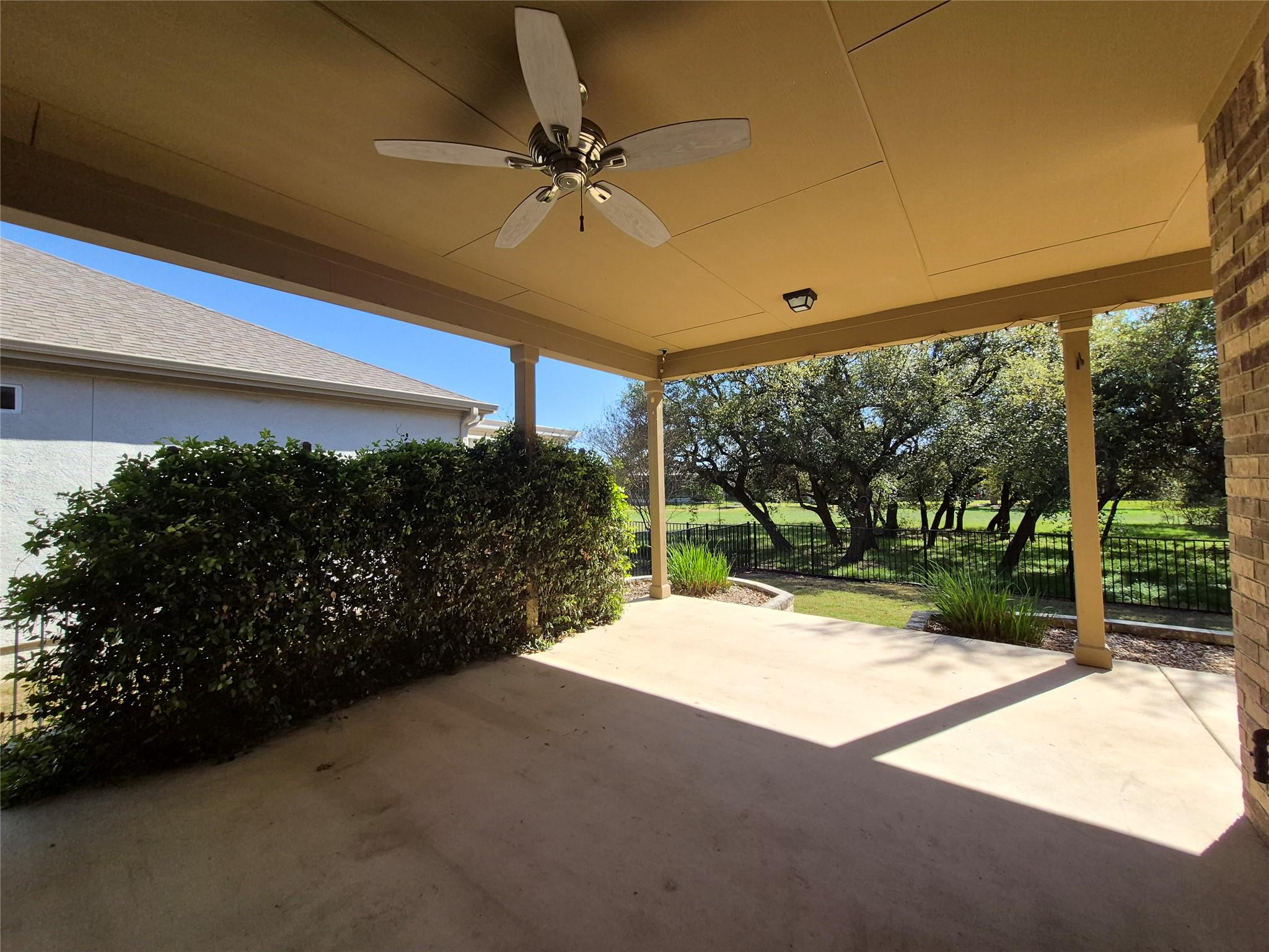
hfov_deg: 106.2
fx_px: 477
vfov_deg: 89.9
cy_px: 476
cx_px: 634
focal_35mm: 13
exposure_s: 1/1172
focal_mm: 1.74
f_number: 2.2
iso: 40
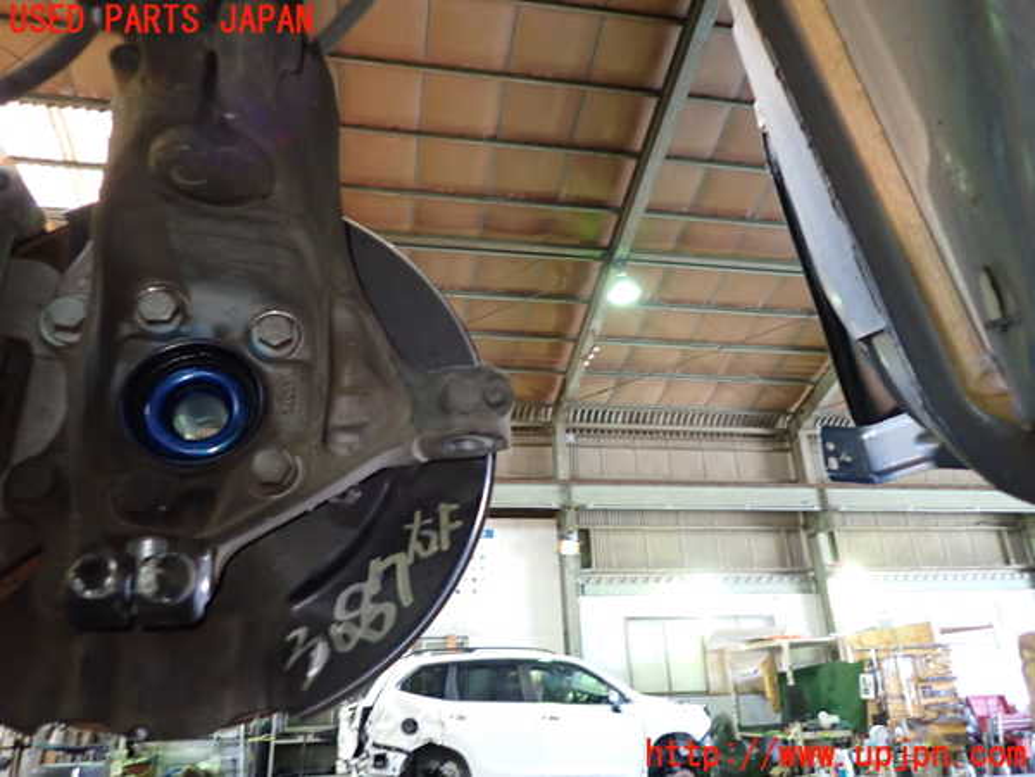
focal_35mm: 25
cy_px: 388
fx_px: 747
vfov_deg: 54.9
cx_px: 518
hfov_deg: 69.4
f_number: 2
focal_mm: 4.5
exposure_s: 1/30
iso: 640
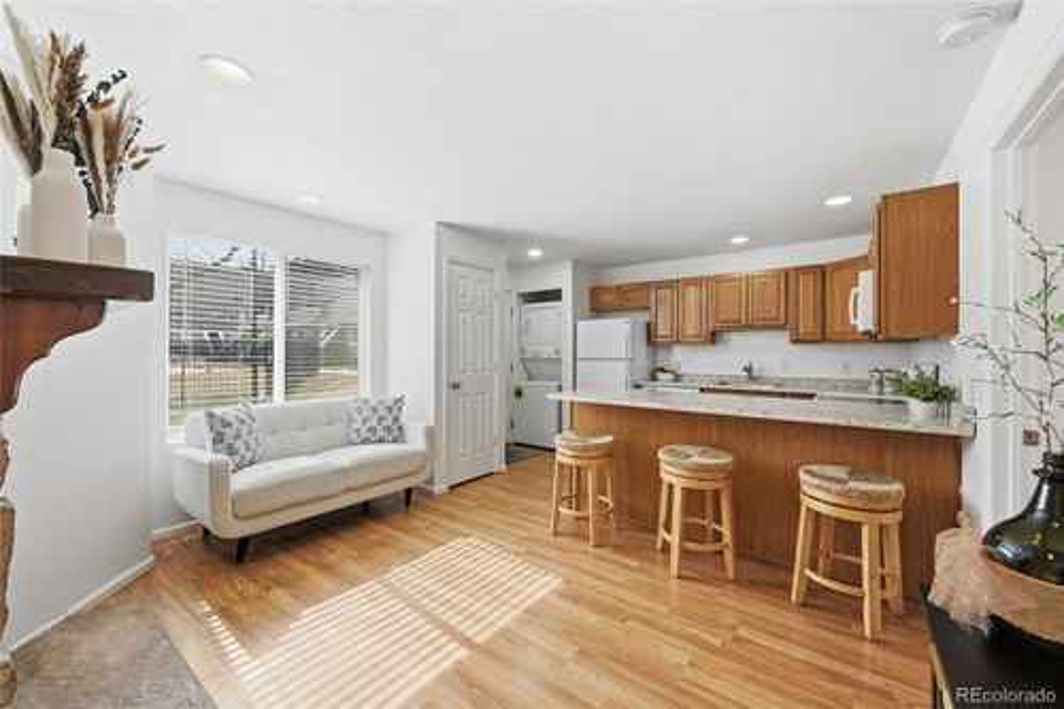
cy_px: 354
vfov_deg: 81.2
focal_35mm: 14
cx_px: 532
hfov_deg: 104.3
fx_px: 414
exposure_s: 1/1600
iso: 400
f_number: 8
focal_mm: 14
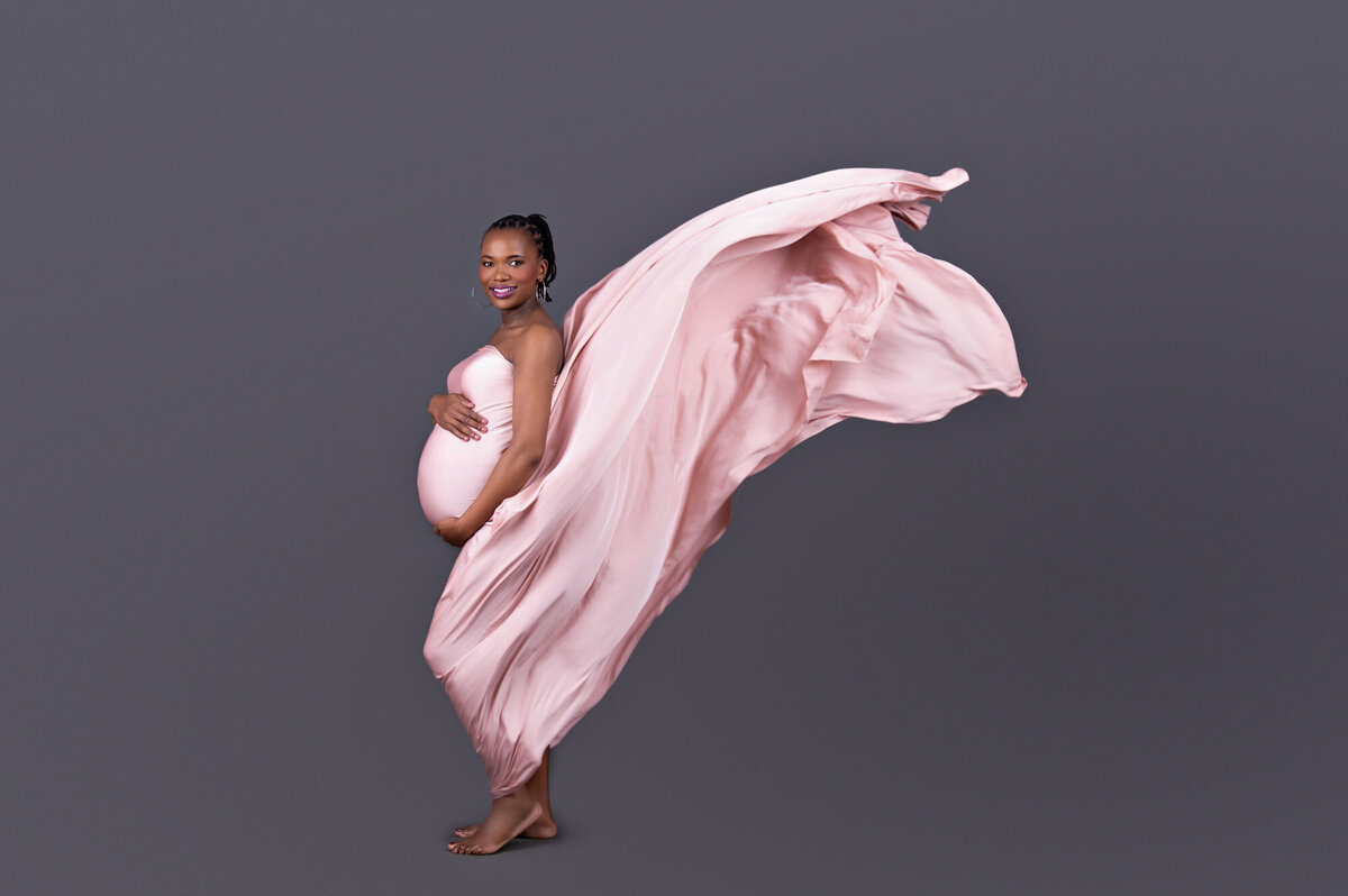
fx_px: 1384
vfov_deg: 35.9
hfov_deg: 51.9
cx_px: 674
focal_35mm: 37
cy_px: 448
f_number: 6.3
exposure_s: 1/160
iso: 200
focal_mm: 37
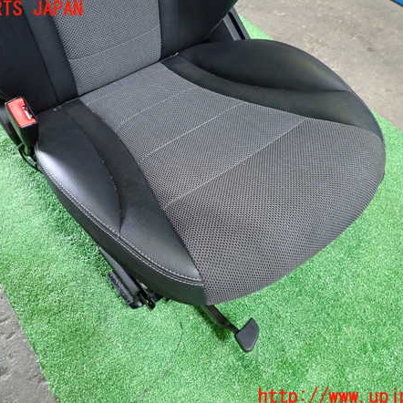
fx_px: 395
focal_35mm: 30
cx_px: 191
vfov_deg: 54.0
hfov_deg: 54.0
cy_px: 203
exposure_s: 1/30
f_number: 2
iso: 400
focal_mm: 4.5
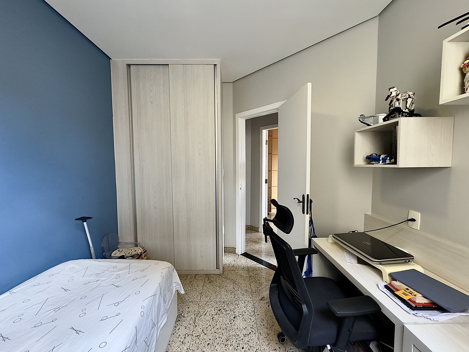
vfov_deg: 85.7
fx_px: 190
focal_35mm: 14
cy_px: 176
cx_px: 234
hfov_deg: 102.1
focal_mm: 2.22
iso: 250
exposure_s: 1/120
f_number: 2.2
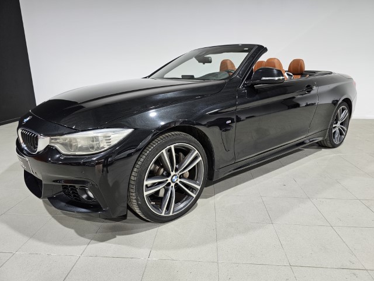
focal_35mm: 23
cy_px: 140
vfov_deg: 58.9
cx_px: 187
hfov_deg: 73.9
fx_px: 248
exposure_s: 1/100
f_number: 1.7
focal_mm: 6.3
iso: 160
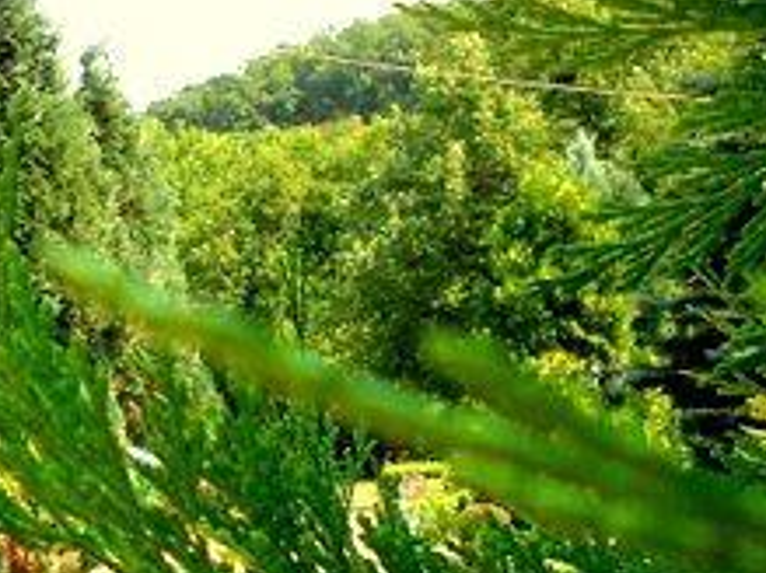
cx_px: 266
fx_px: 2101
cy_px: 479
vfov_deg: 15.4
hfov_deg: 20.6
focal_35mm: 95
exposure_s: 1/400
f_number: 3.2
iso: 80
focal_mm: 4.6
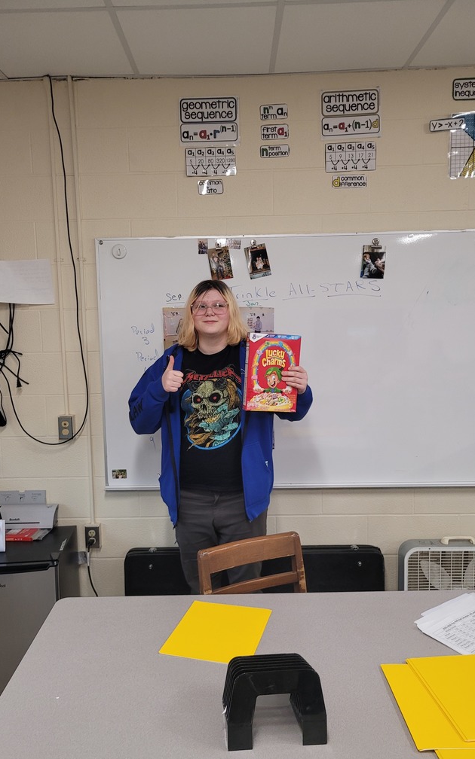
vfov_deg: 66.5
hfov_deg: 44.5
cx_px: 215
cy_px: 385
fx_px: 580
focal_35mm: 28
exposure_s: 1/120
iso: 200
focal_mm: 5.4
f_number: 1.8
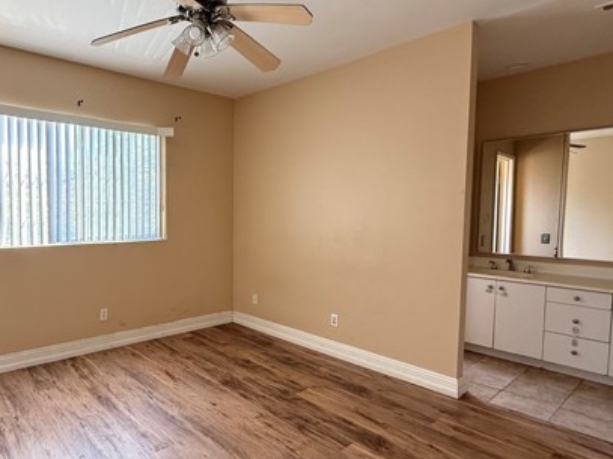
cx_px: 190
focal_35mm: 22
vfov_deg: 61.1
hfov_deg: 73.4
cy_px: 235
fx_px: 389
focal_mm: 2.22
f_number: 2.2
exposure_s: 1/93
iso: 320
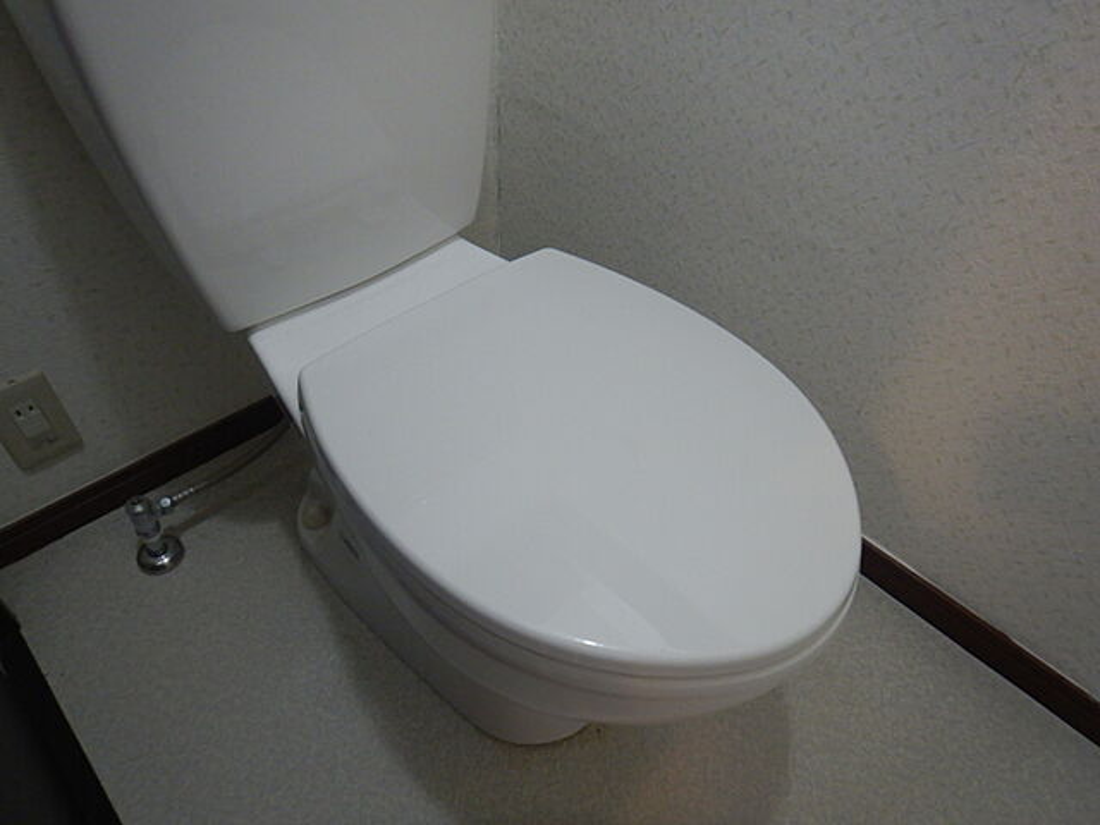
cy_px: 412
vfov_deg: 56.8
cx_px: 550
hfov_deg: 71.6
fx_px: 763
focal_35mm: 24
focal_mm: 4.3
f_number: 2.8
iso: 360
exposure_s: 1/30
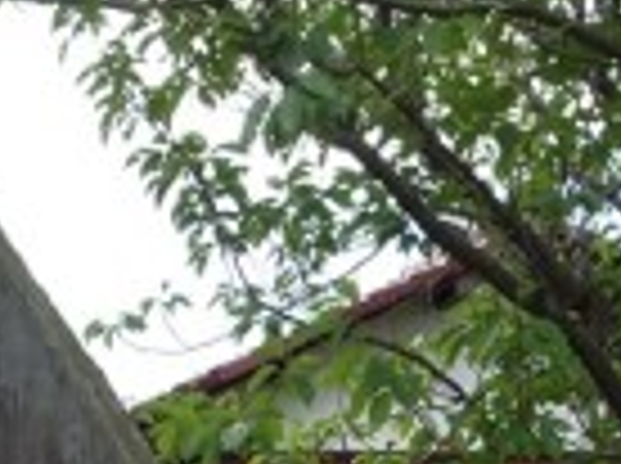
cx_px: 14
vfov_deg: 12.4
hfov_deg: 17.7
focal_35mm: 109
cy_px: 831
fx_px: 1952
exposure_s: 1/160
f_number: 3.5
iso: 80
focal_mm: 5.09
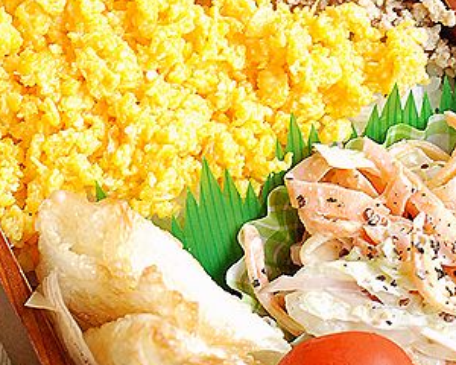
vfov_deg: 8.2
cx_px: 230
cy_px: 84
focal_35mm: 188
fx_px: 2537
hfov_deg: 10.3
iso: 1250
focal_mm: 50
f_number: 5.6
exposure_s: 1/80
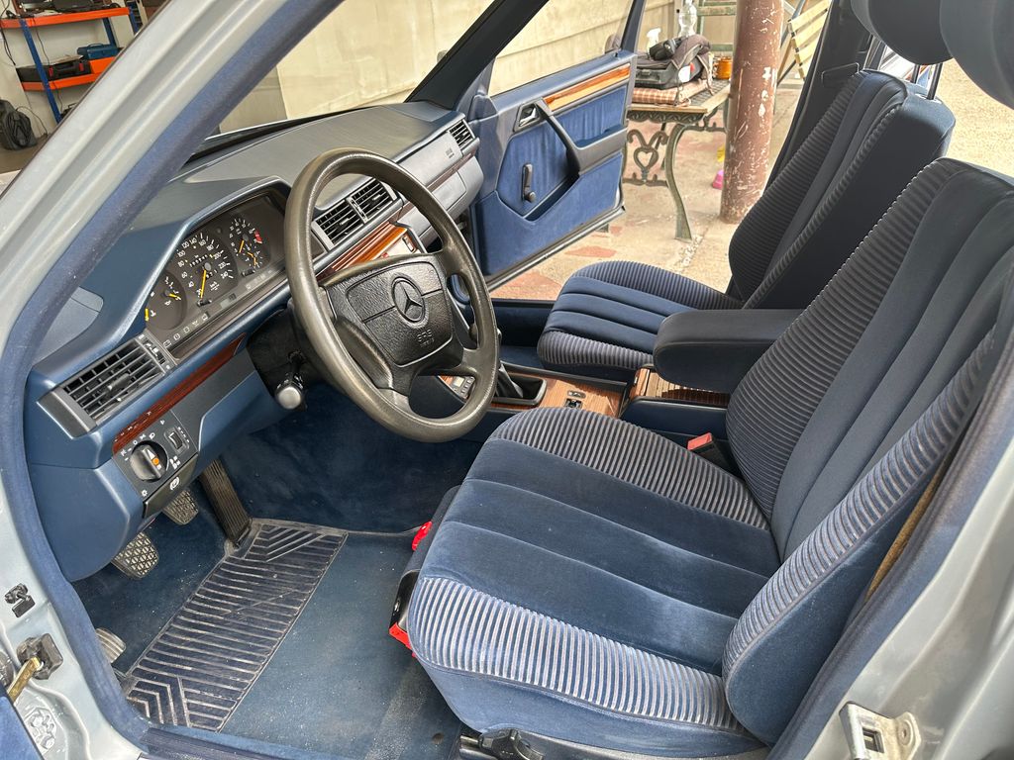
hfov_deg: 71.6
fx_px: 703
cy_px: 380
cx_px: 507
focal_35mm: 24
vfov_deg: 56.8
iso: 100
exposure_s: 1/121
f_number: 1.78
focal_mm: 6.86
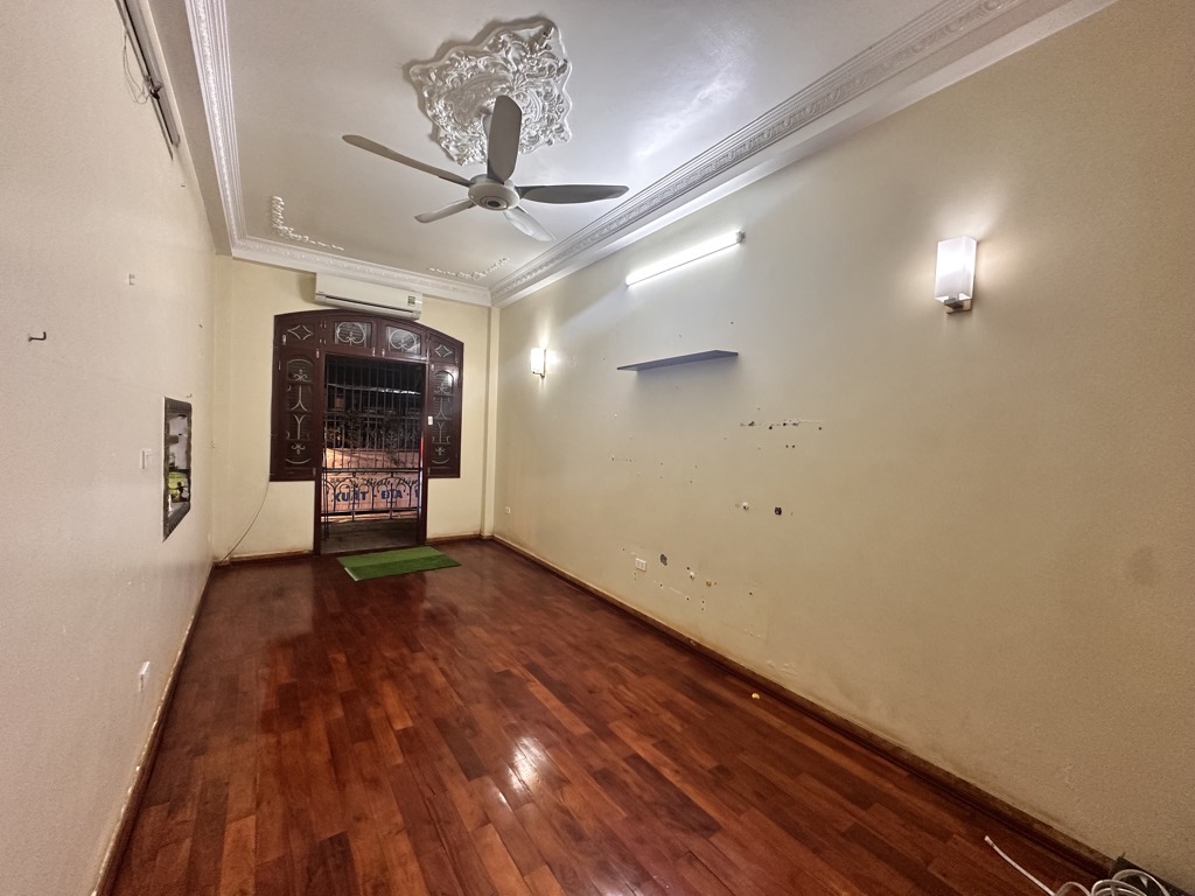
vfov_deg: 85.7
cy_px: 448
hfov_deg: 102.1
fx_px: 483
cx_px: 598
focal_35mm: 14
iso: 320
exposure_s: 1/100
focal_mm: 2.22
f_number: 2.2
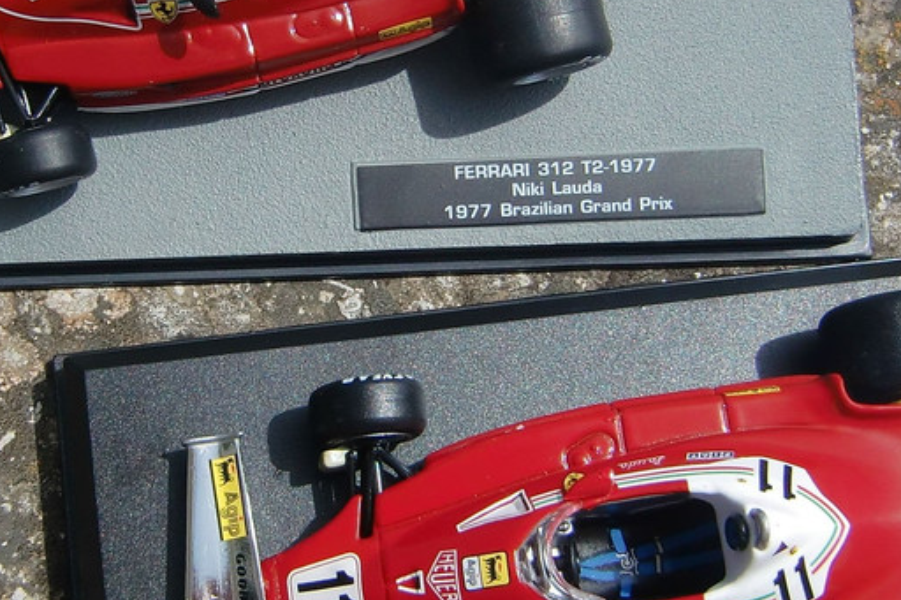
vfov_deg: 25.9
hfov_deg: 38.1
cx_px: 394
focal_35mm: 52
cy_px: 255
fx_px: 1301
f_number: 7.5
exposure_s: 1/250
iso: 64
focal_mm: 4.3
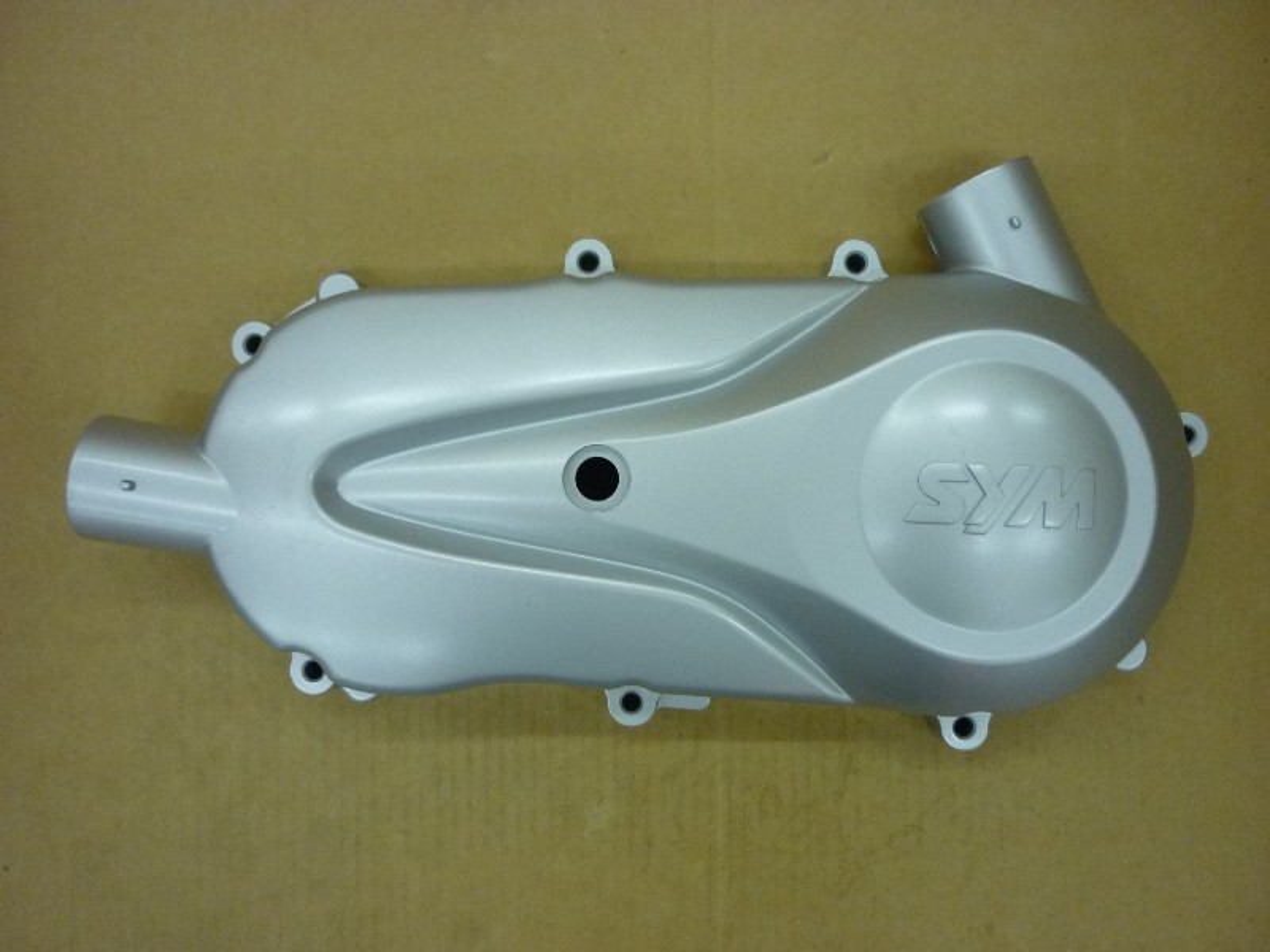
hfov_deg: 55.4
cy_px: 476
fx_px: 1211
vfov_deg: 42.9
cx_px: 635
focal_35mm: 33
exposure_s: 1/30
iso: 250
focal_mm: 5.5
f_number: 2.8
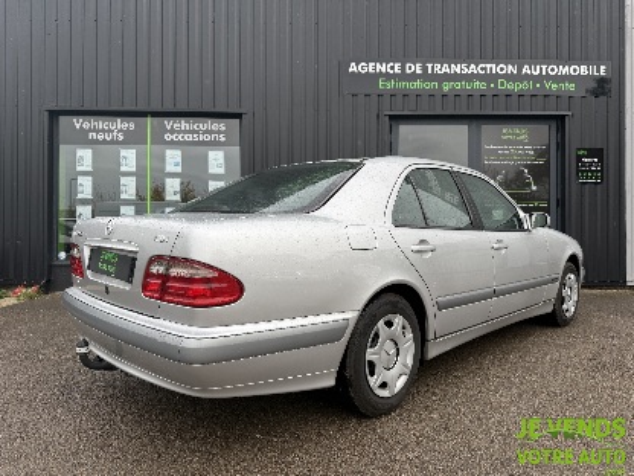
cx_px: 317
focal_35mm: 24
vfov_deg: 56.8
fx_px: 440
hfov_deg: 71.6
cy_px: 238
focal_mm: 6.76
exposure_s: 1/805
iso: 80
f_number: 1.78
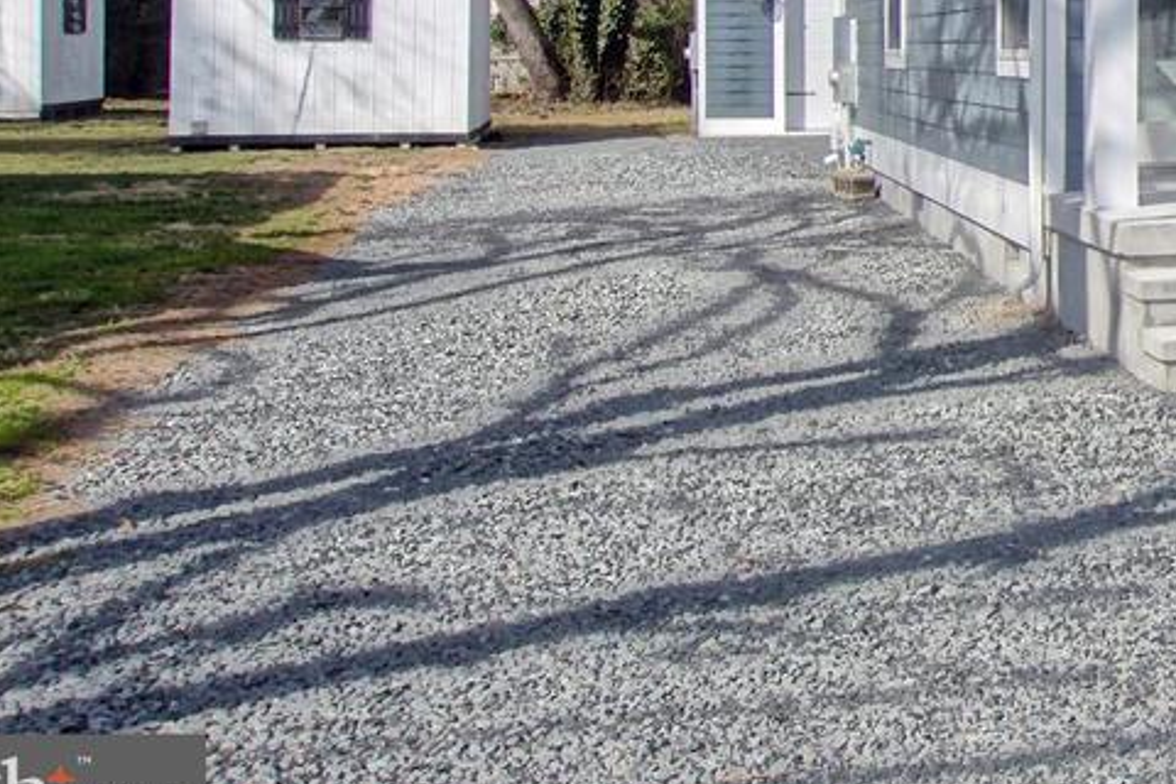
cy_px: -316
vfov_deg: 24.7
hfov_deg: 31.6
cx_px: 1588
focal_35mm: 45
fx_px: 1470
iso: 100
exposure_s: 1/320
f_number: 8
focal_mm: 10
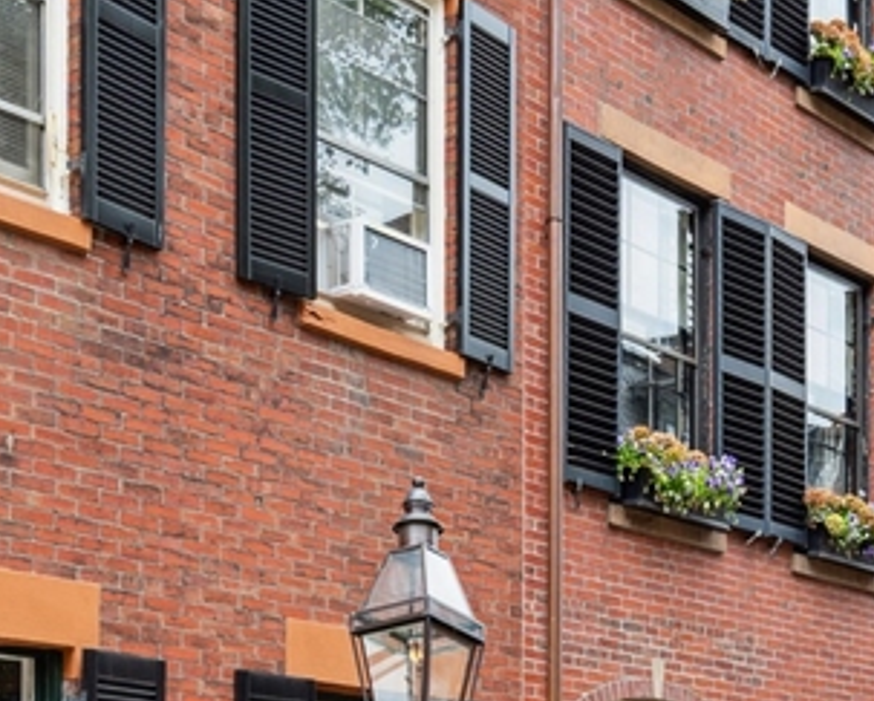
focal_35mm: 76
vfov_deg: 19.0
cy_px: 850
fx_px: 1968
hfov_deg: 24.7
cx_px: 675
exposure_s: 1/40
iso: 100
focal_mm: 24
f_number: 8
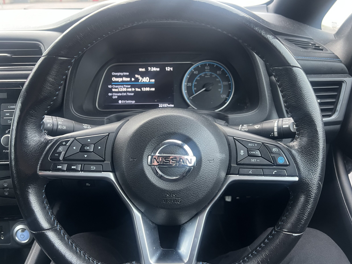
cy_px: 134
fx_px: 275
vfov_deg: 51.4
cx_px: 178
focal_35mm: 27
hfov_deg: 65.3
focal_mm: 5.7
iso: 320
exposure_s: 1/60
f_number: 1.5
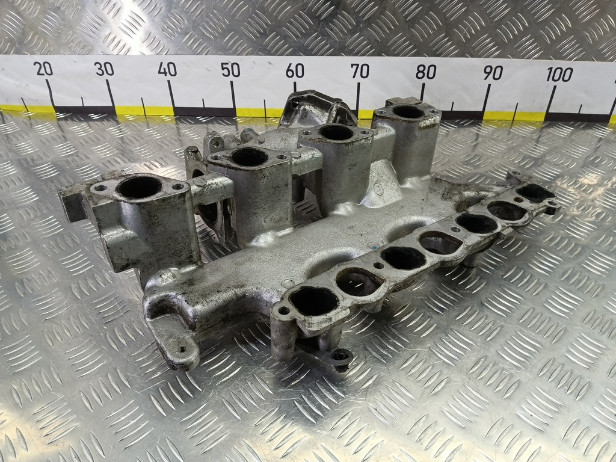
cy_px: 231
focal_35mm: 23
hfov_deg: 73.9
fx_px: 409
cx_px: 308
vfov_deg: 58.9
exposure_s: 1/50
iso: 117
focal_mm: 4.11
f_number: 1.6
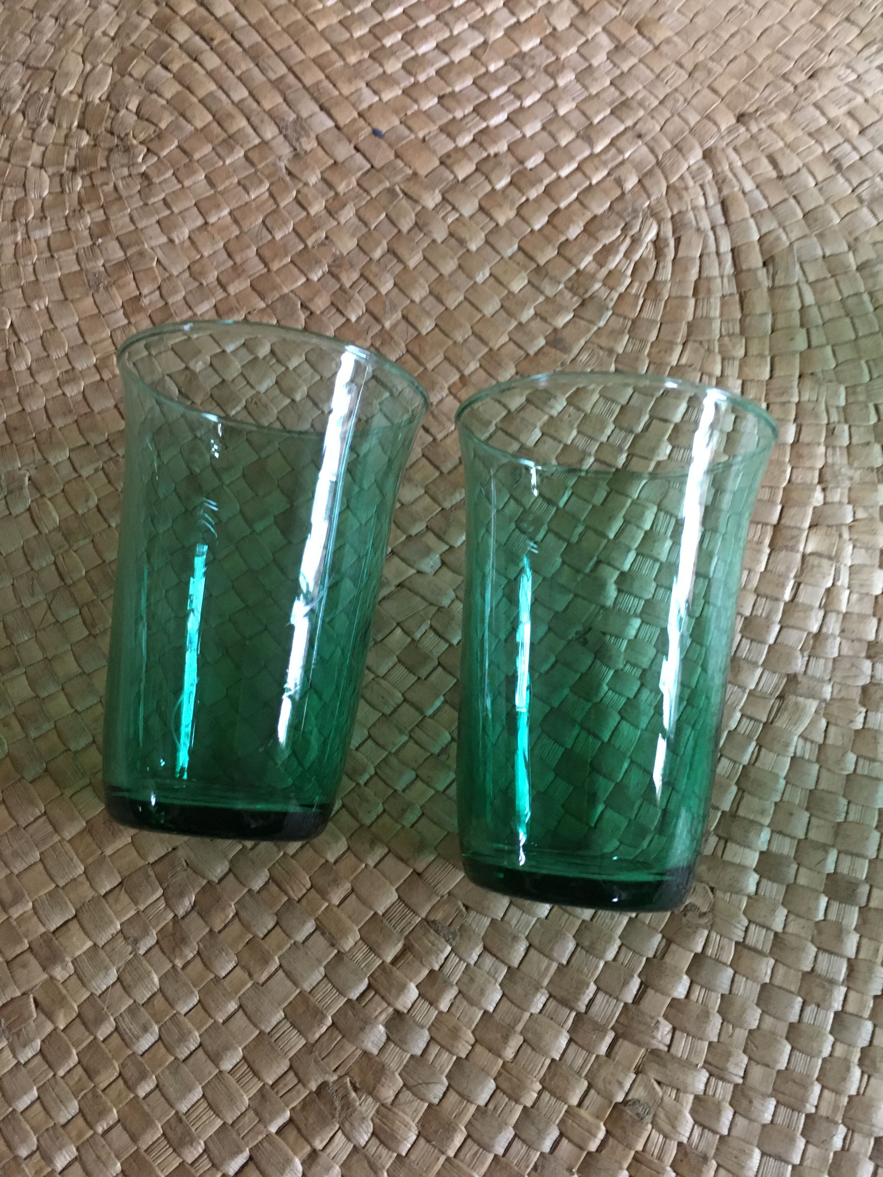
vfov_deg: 61.7
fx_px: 986
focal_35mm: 29
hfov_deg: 48.2
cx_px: 442
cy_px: 588
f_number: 2.2
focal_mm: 4.15
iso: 200
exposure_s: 1/17
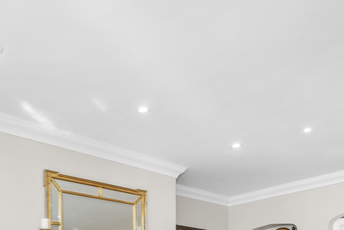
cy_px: 288
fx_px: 325
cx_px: 101
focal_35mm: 34
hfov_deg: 54.1
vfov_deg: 31.4
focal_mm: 12
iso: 1250
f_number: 11
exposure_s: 1/5
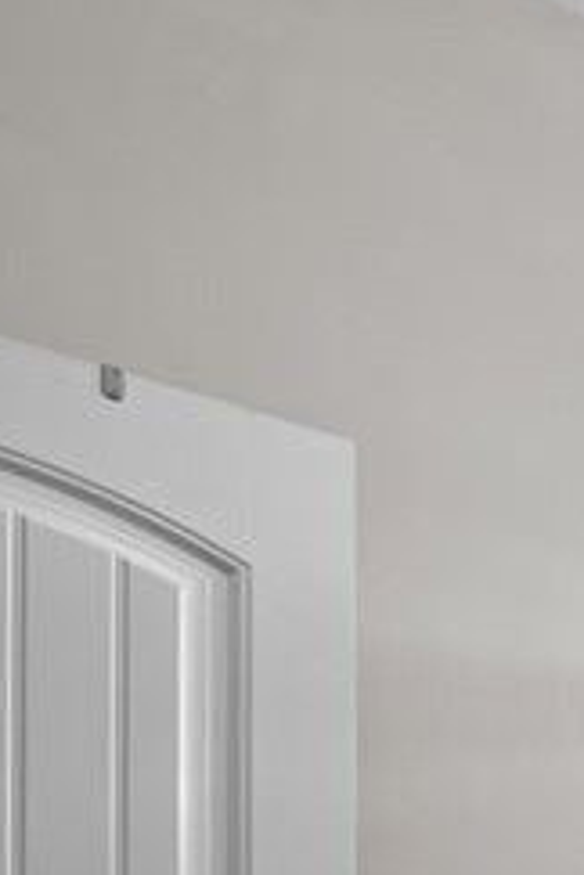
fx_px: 1904
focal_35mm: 78
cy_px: 1262
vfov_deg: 22.1
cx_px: 1635
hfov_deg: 11.8
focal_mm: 17.5
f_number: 8
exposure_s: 1/1.67
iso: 250
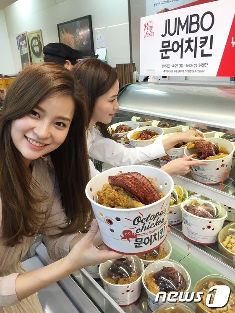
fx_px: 263
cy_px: 156
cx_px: 118
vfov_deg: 61.7
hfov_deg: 48.2
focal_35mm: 29
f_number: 2.2
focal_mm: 4.15
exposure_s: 1/30
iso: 32
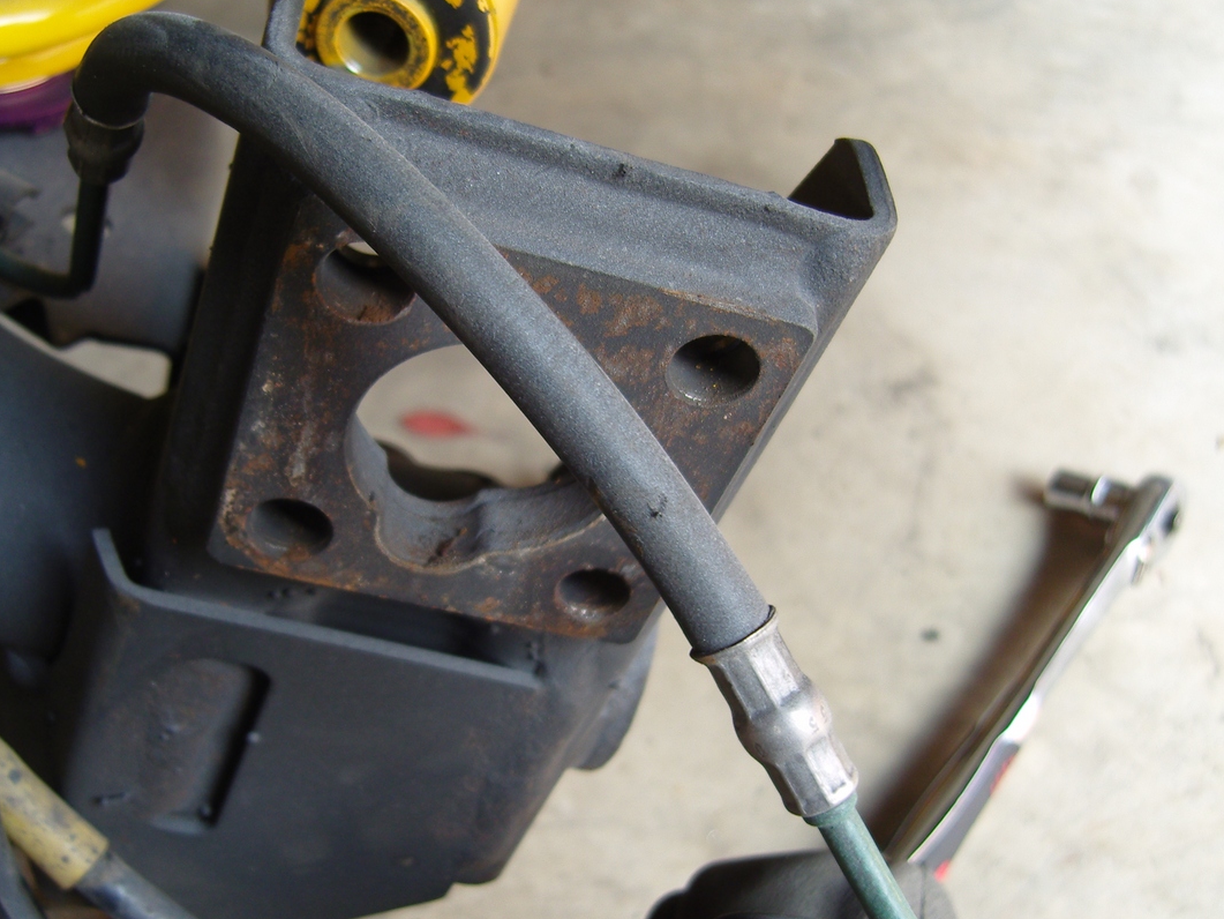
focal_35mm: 41
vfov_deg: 35.1
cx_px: 533
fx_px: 1450
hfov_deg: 45.7
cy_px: 479
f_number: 2.8
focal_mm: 7.3
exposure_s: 1/50
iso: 100
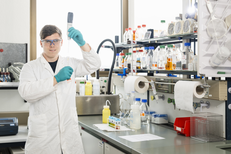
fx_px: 321
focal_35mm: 50
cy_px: 77
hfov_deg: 39.6
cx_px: 116
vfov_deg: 27.0
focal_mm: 50
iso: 100
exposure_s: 1/100
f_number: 3.5
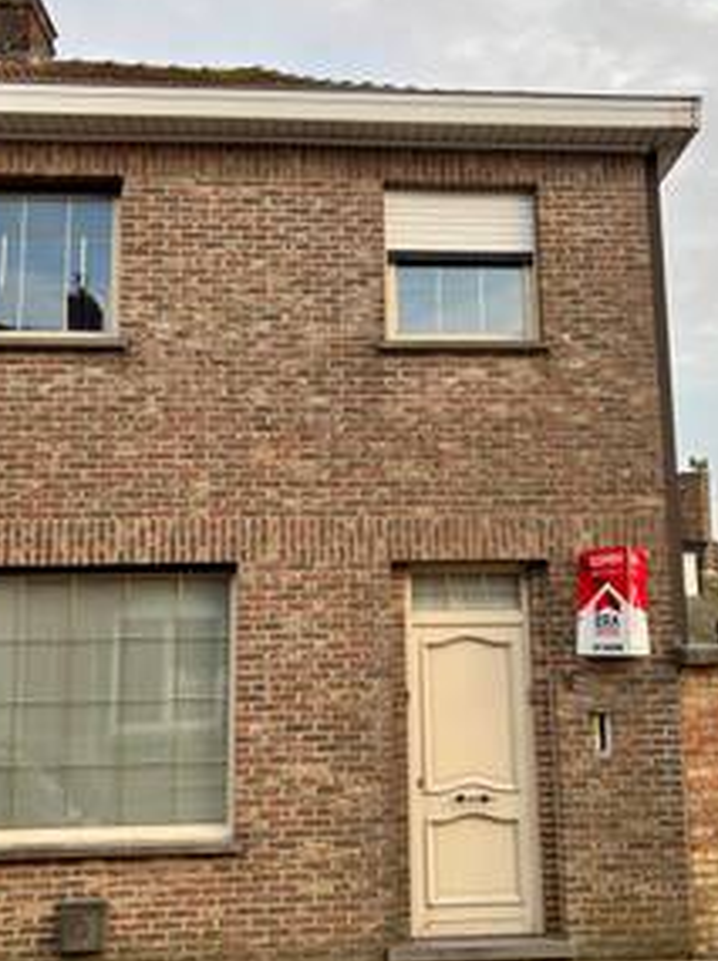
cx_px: 384
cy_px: 484
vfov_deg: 47.9
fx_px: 1081
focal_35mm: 39
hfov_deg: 36.7
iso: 50
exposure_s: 1/287
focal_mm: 5.96
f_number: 1.6
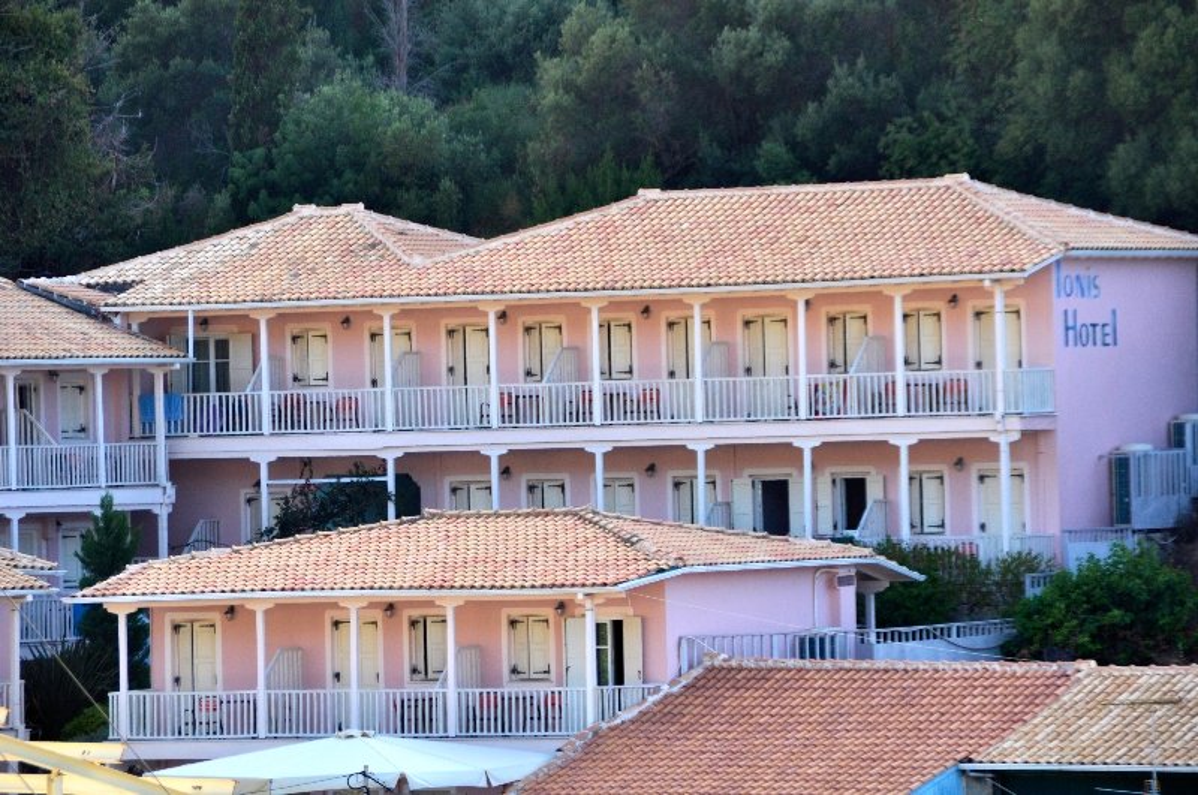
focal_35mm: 300
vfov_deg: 4.6
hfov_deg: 6.9
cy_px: 398
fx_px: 9969
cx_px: 599
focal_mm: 200
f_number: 6.3
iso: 200
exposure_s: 1/400
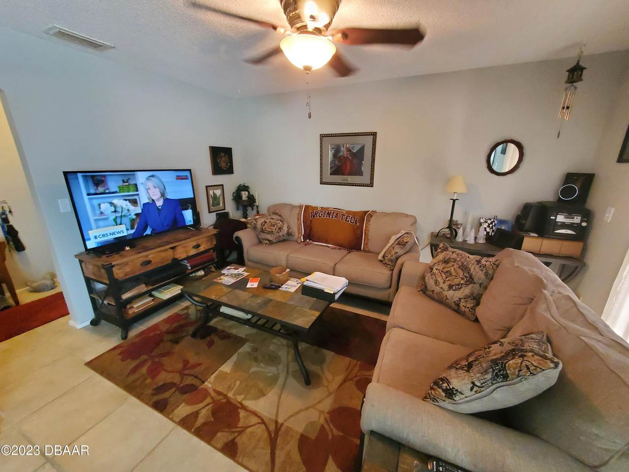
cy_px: 236
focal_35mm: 13
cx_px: 314
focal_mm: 1.8
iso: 640
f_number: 2.2
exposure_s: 1/30
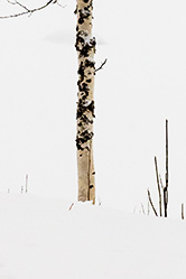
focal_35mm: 448
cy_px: -625
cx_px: 492
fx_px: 3472
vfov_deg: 4.4
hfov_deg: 3.0
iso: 360
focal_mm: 62
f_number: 14
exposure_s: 1/640
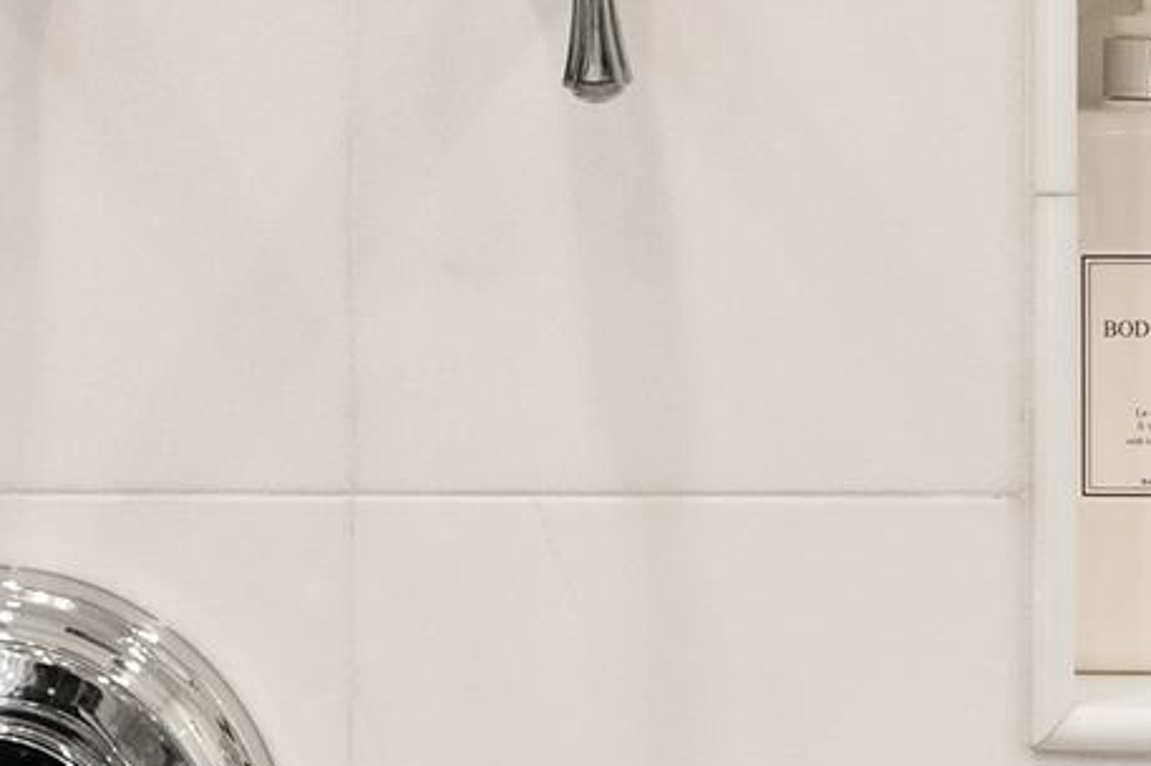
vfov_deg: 7.4
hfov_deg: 11.1
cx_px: 1086
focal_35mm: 184
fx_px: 5878
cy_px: 24
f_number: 5
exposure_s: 1/25
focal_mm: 41
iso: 800
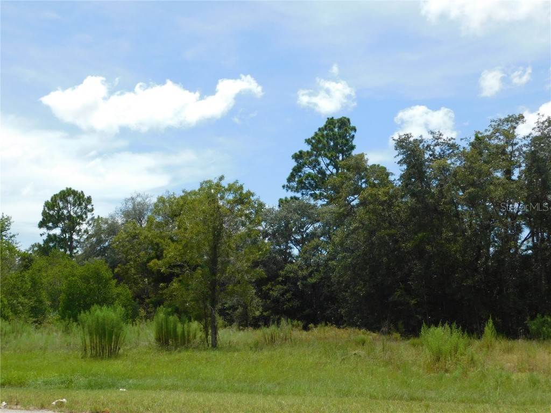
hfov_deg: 46.8
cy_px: 206
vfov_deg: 36.0
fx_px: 637
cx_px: 276
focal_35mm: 40
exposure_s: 1/1250
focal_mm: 7.1
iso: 125
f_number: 3.6
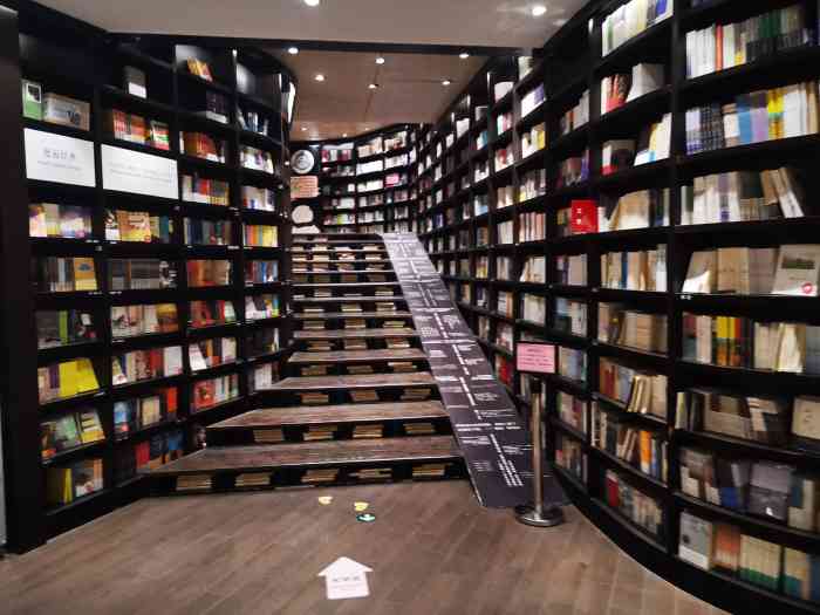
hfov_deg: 65.3
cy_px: 308
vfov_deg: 51.4
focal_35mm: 27
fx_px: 640
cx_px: 410
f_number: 1.8
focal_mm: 4.75
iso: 500
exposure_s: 1/33.3
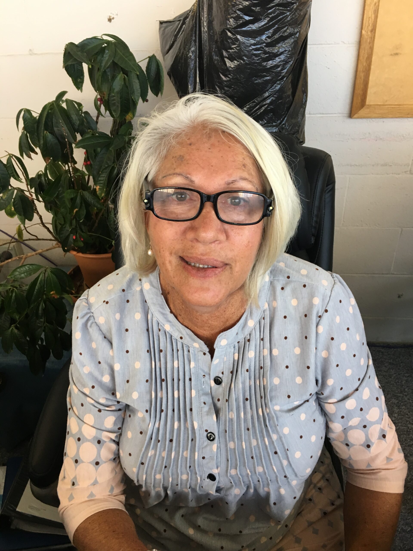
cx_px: 206
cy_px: 276
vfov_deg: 61.7
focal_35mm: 29
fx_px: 461
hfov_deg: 48.2
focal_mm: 4.15
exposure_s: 1/33
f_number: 2.2
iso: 50
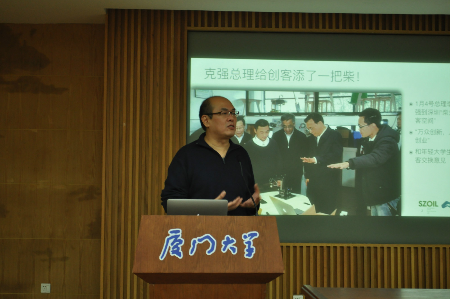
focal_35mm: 68
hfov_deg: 29.9
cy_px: 150
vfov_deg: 20.1
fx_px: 843
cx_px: 225
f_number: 5.3
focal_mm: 45
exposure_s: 1/20
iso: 800
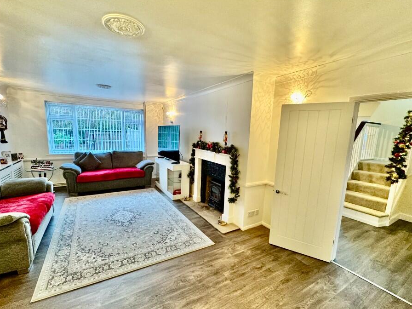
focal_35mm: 16
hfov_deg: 94.5
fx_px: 190
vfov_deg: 78.0
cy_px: 164
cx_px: 207
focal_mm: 2.22
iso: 500
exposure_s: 1/47
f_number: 2.2
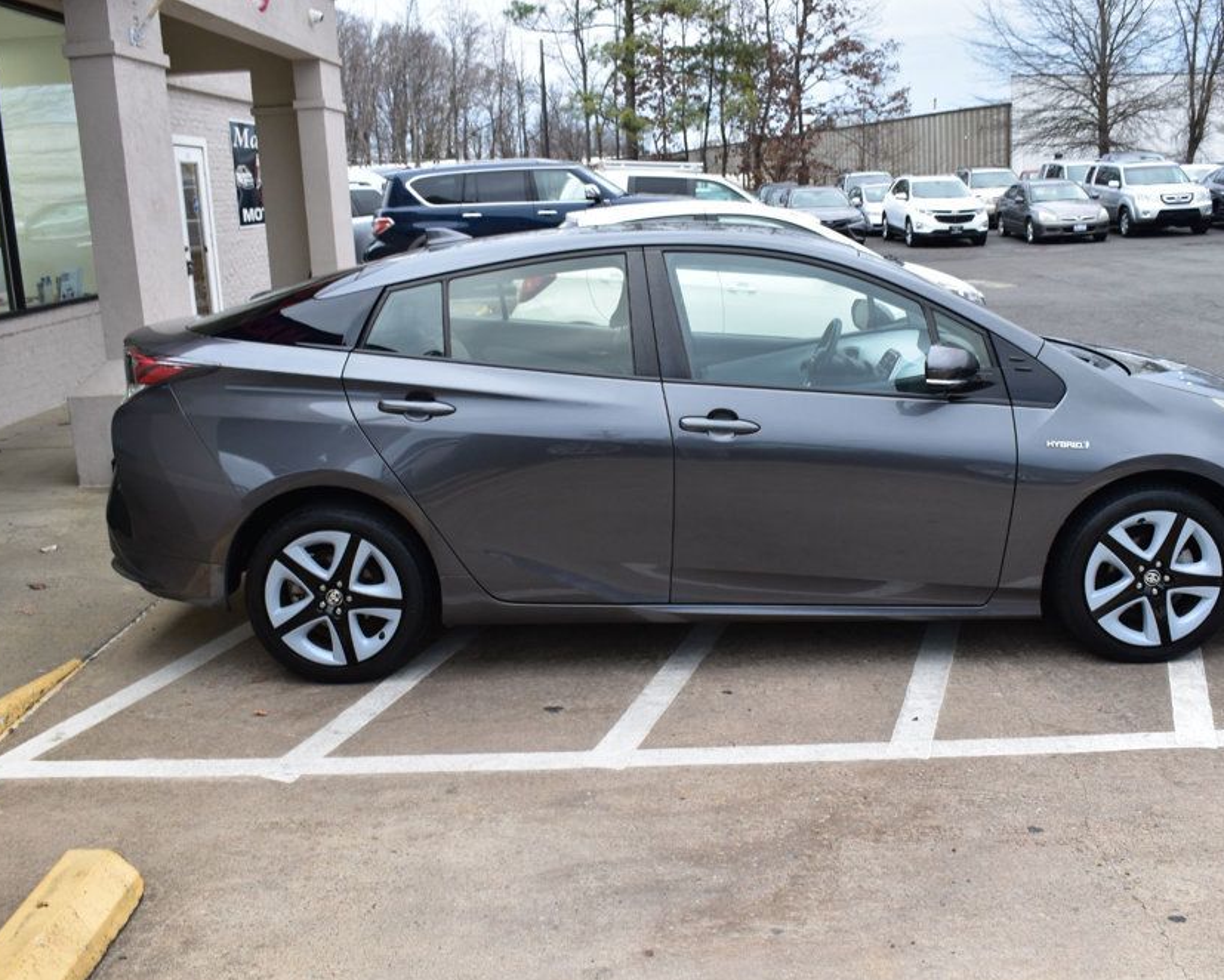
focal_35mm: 37
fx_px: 1325
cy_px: 480
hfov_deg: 49.5
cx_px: 668
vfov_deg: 40.6
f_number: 7.1
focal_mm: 21
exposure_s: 1/30
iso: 400
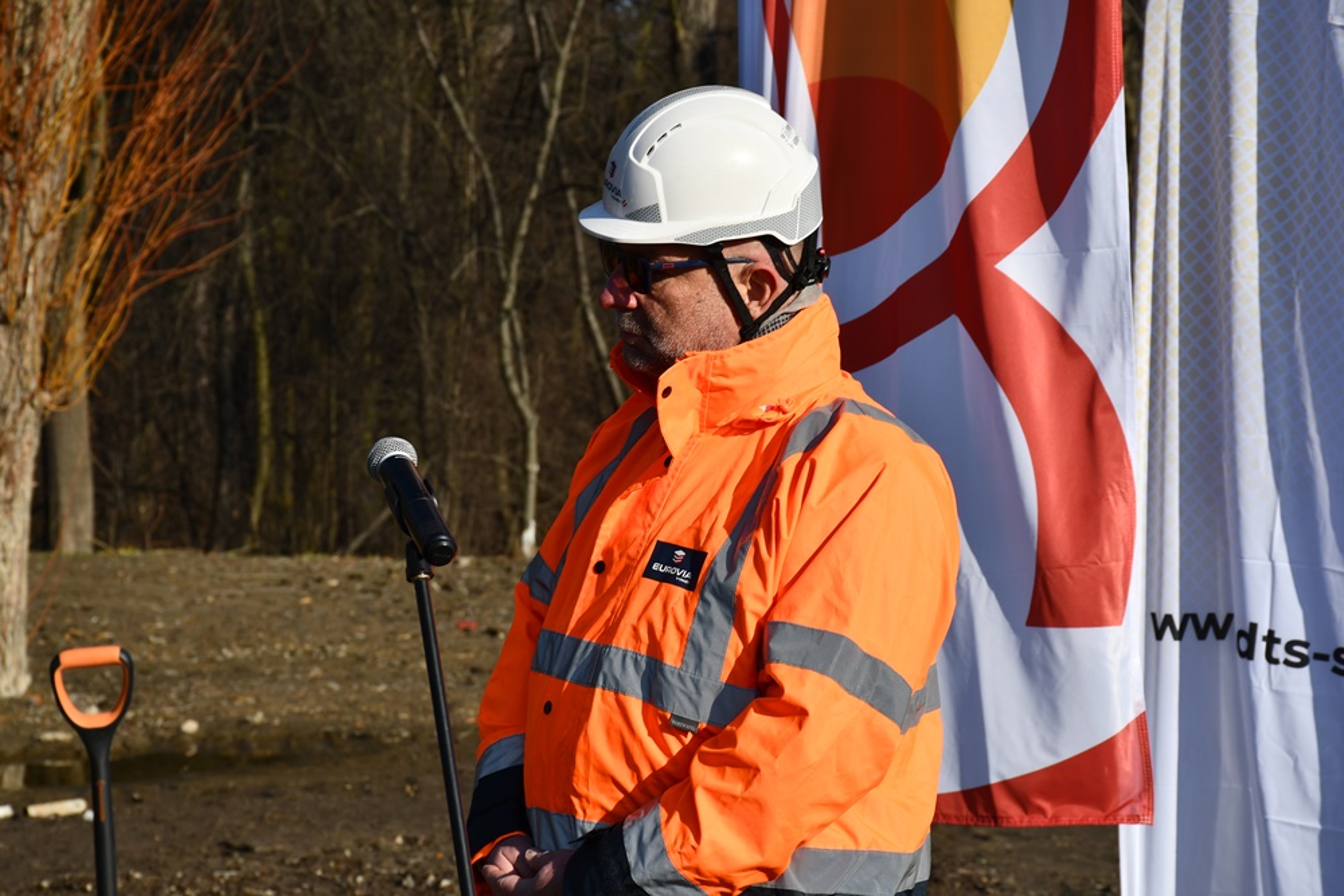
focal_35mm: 105
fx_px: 3920
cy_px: 448
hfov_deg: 19.5
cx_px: 672
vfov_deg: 13.0
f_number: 8
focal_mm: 70
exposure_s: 1/500
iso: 110
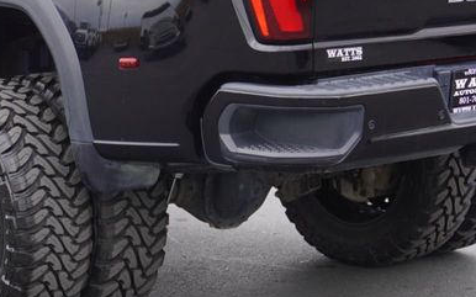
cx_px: 62
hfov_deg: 15.9
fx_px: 1686
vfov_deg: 10.0
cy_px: 43
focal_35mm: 130
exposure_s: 1/80
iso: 100
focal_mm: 32
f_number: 5.6
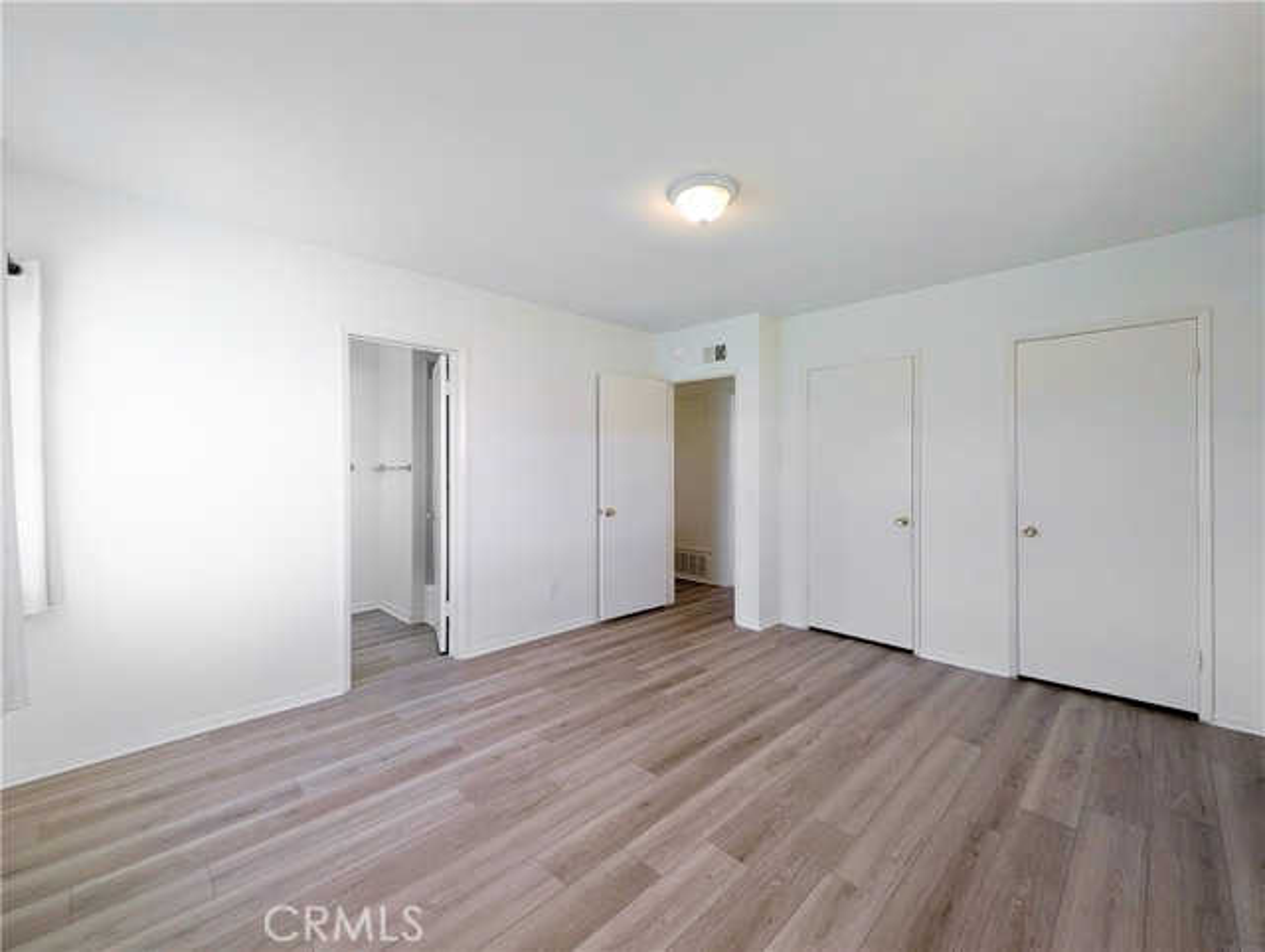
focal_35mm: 12
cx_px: 632
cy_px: 476
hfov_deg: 110.5
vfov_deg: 94.6
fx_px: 439
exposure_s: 1/60
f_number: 1.95
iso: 46
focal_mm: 2.23
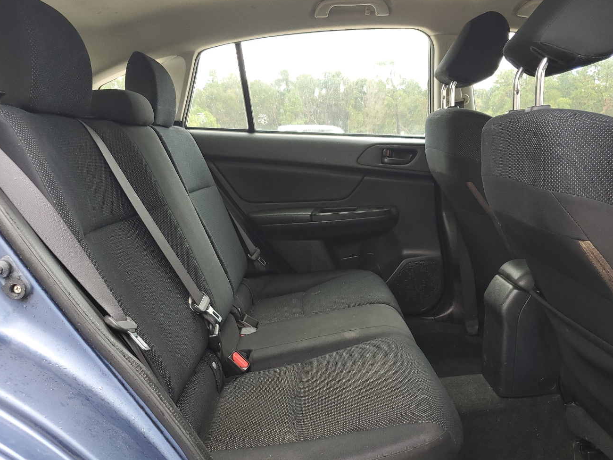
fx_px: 567
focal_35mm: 32
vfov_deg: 44.1
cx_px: 303
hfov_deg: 56.8
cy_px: 254
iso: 50
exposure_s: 1/182
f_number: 1.5
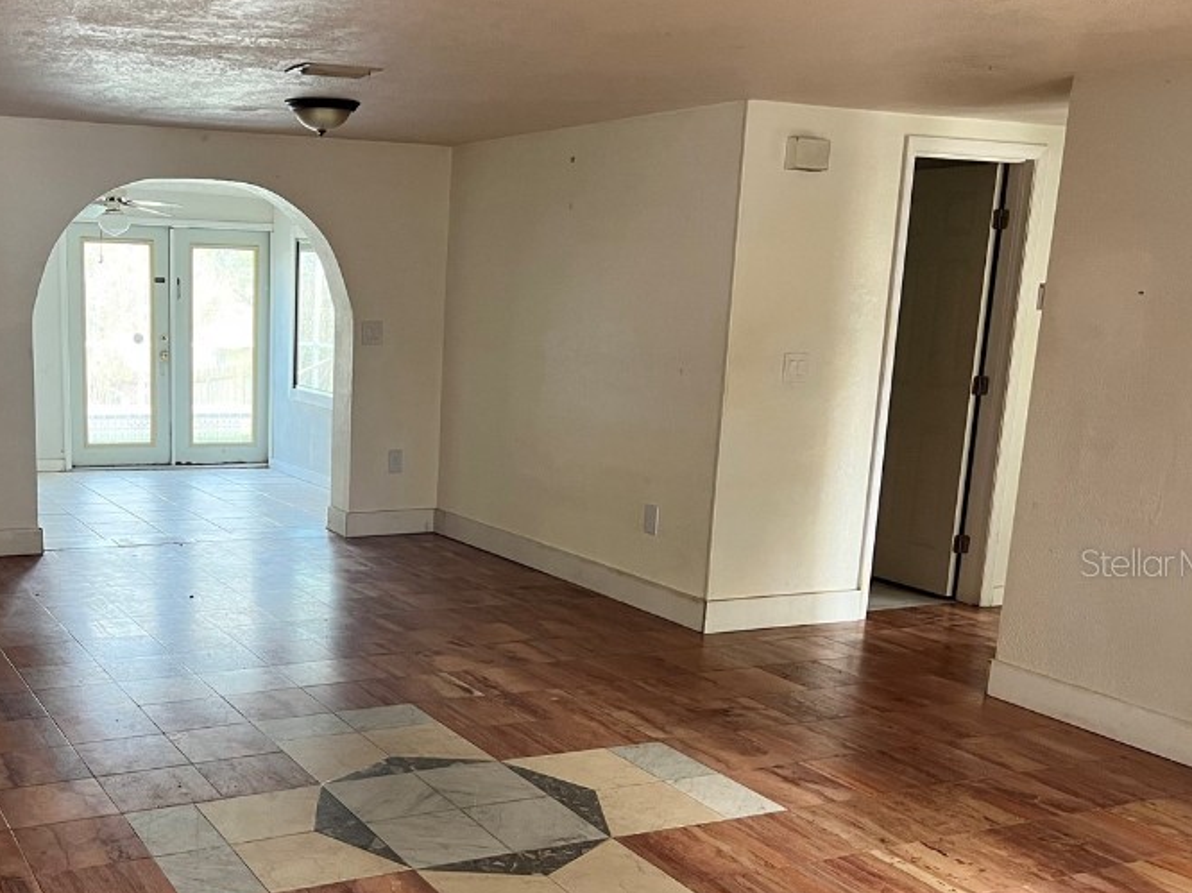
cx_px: 333
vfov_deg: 35.7
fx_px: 1377
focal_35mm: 40
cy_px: 562
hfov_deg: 45.6
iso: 160
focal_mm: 5.7
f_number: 1.5
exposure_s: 1/60
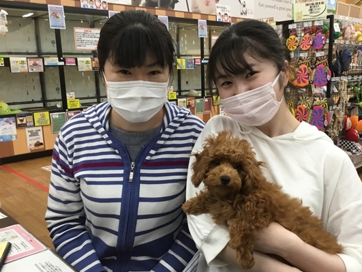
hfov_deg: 52.6
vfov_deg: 40.7
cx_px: 192
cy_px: 145
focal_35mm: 35
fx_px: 366
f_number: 2.4
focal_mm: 3.3
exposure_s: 1/33
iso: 64
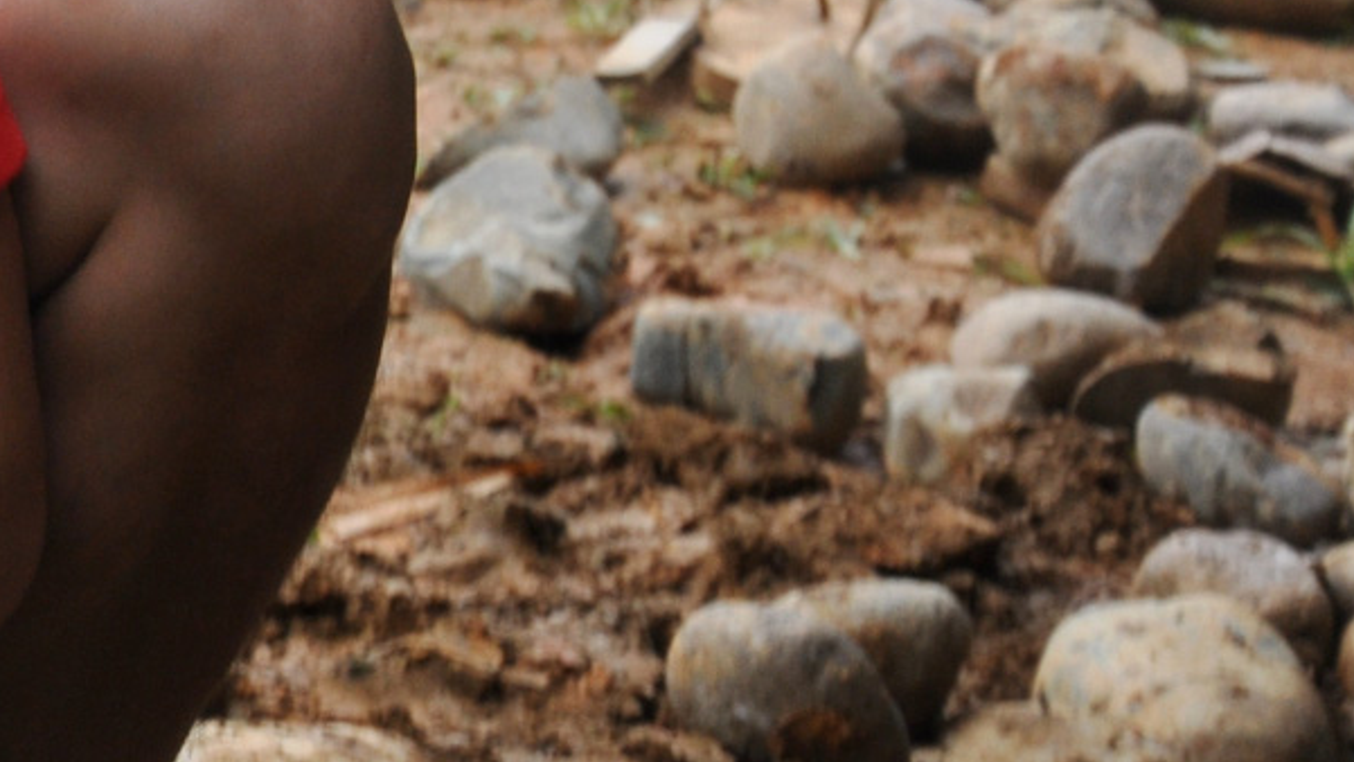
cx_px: -653
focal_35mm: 261
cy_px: -284
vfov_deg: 4.6
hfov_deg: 8.1
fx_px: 9370
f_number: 7.1
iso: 320
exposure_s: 1/200
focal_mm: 50
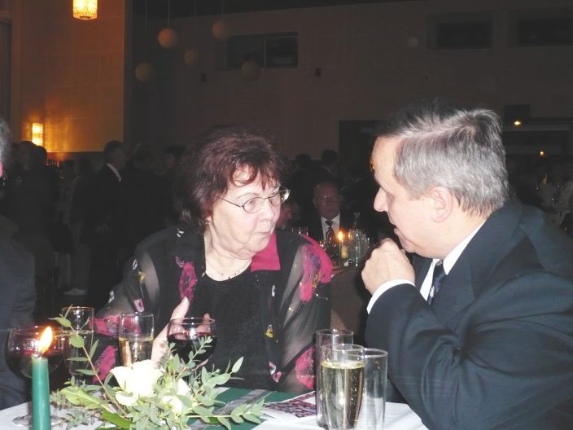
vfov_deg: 26.6
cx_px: 286
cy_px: 215
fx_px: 910
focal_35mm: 55
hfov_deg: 34.9
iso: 320
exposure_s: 1/30
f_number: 3.5
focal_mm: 9.1
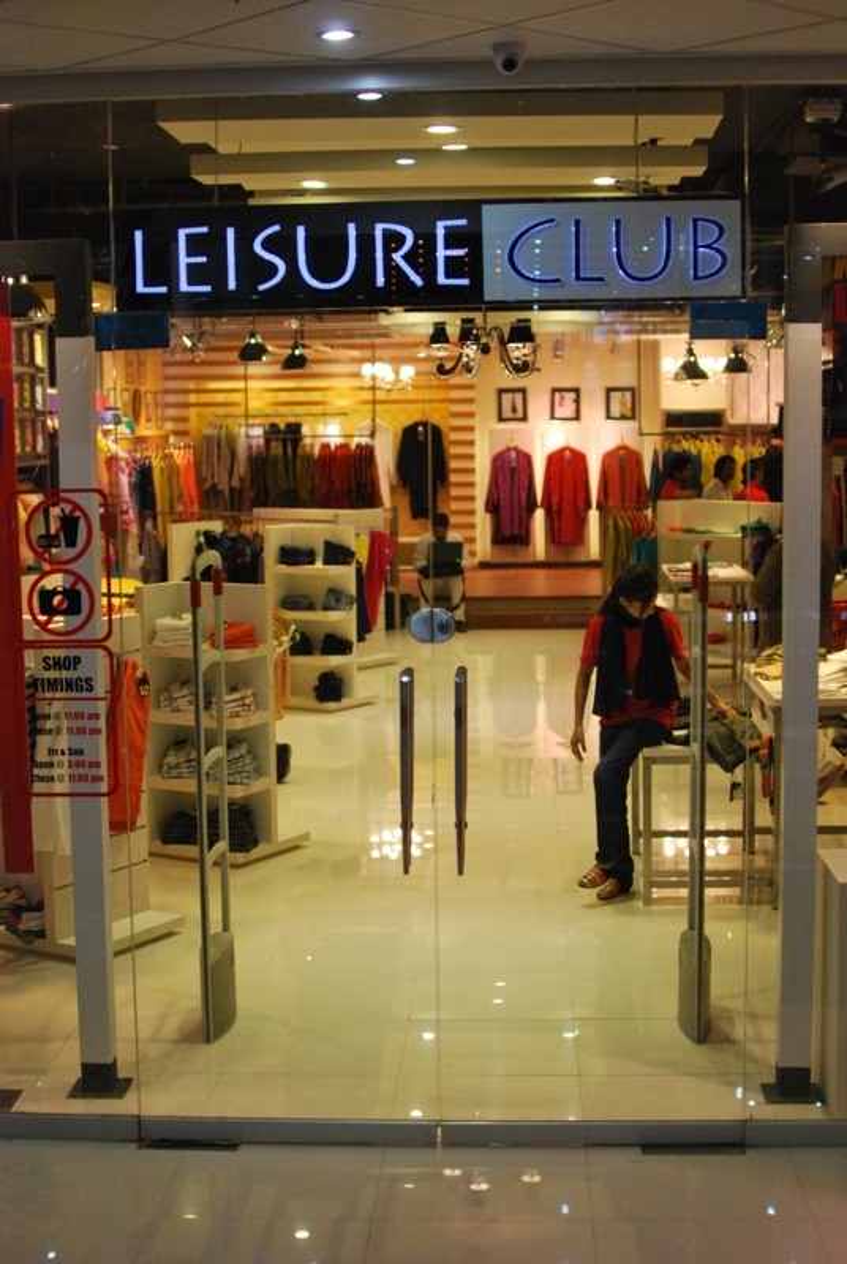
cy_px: 632
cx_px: 424
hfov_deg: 25.8
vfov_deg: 37.8
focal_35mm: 52
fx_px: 1846
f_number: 1.8
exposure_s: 1/400
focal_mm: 35
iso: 800
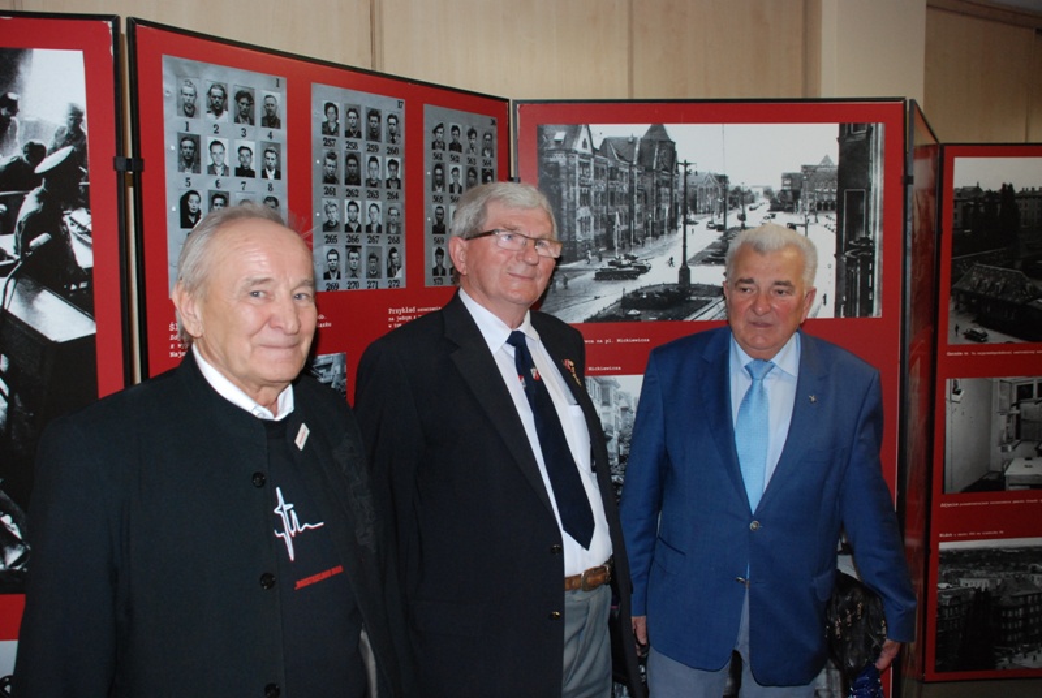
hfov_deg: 61.9
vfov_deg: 43.7
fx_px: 870
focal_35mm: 30
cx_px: 521
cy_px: 349
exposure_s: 1/60
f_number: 5
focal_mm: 20
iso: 800
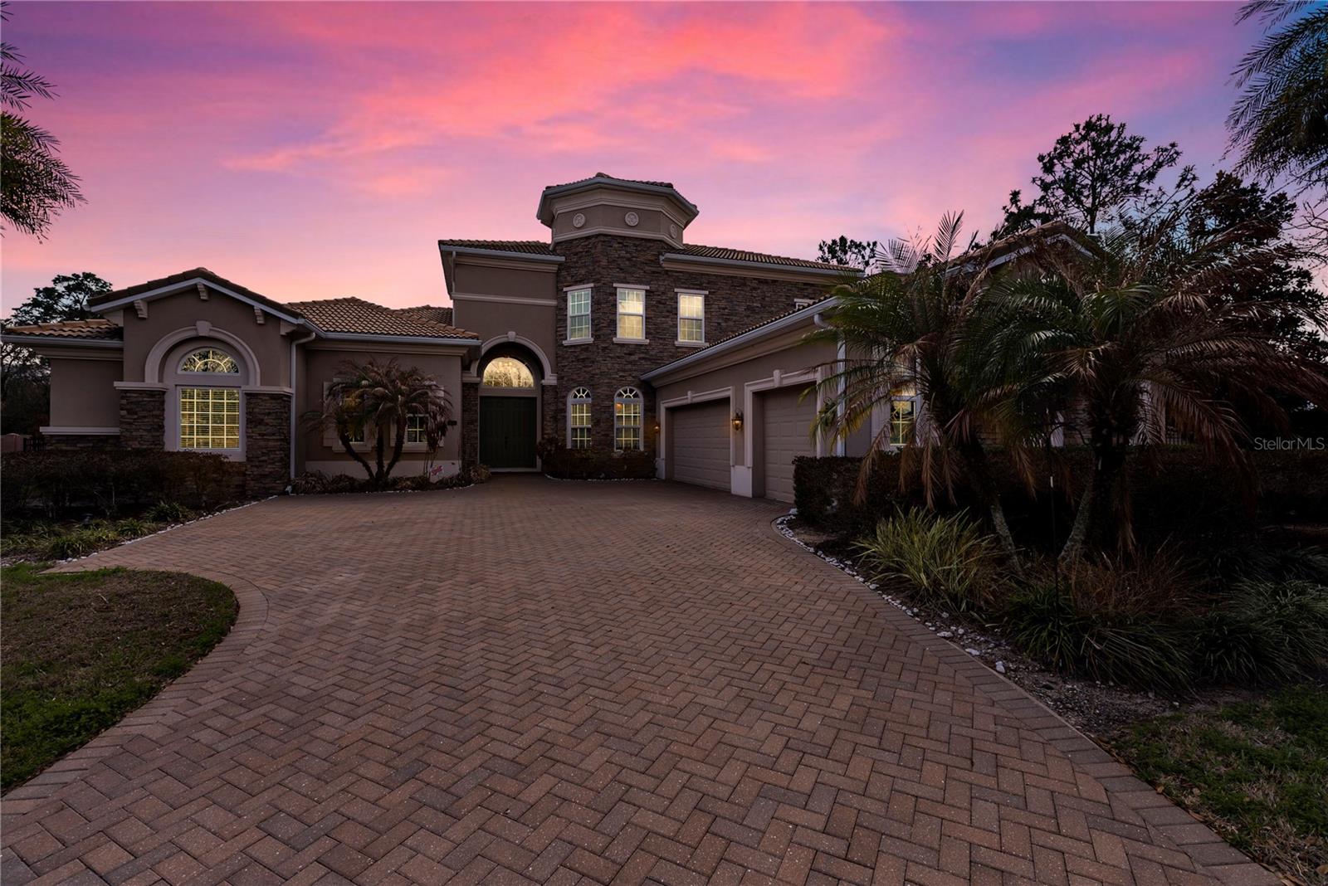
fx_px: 590
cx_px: 664
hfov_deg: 96.7
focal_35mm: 16
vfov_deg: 73.8
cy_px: 443
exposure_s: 1/100
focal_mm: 16
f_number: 9
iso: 80
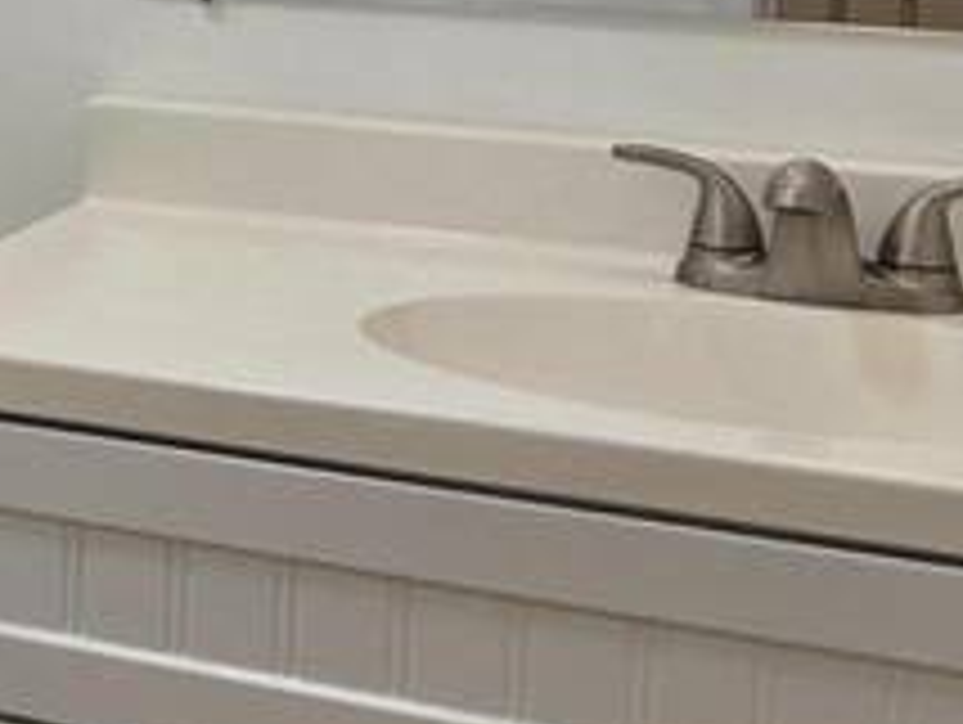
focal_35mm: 110
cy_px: -72
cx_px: -580
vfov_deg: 13.2
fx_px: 3064
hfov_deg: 16.0
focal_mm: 5.4
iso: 64
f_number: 1.8
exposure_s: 1/120
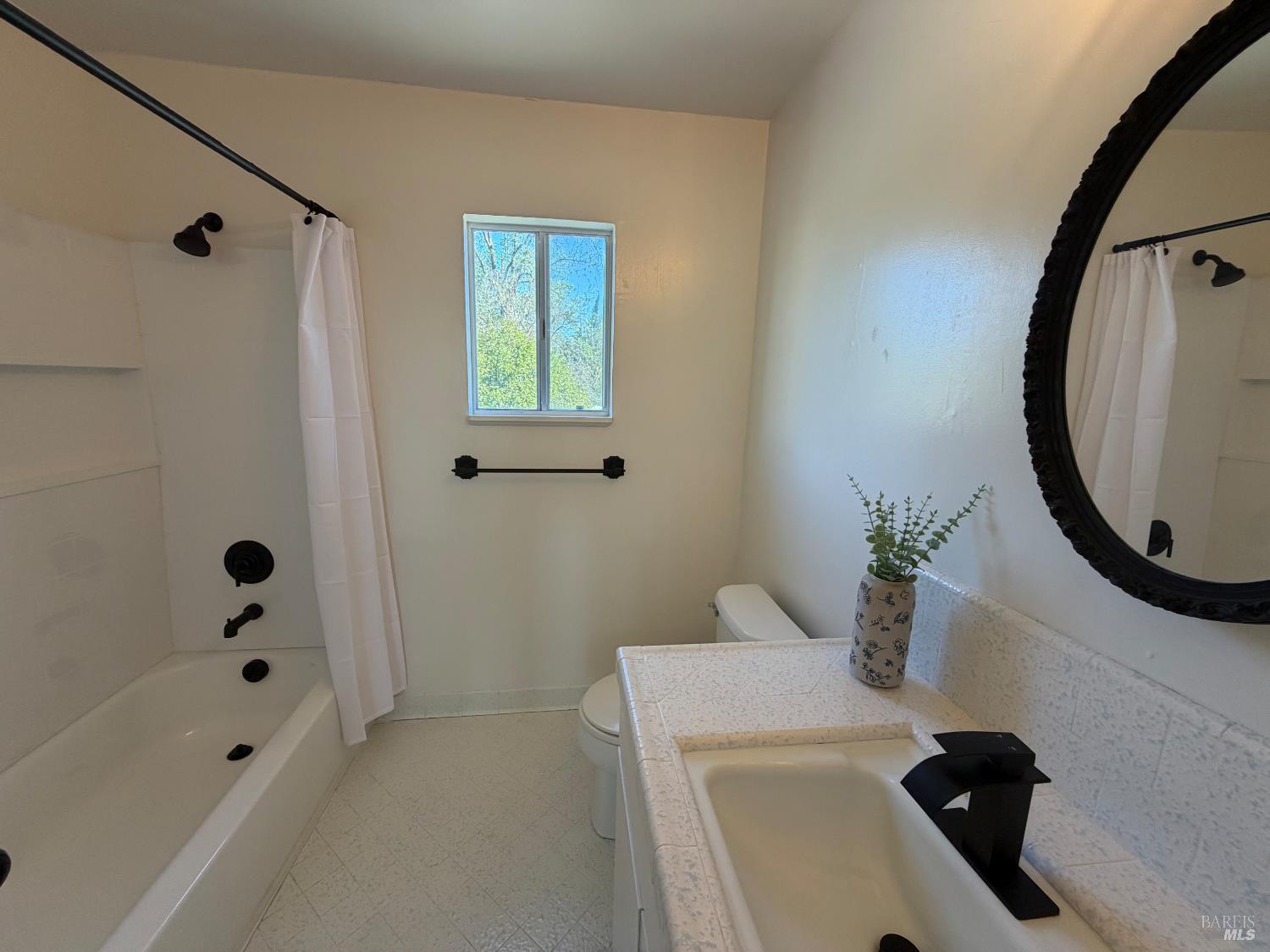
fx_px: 514
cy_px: 476
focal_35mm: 14
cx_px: 635
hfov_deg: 102.1
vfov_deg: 85.7
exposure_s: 1/121
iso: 160
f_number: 2.2
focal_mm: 2.22
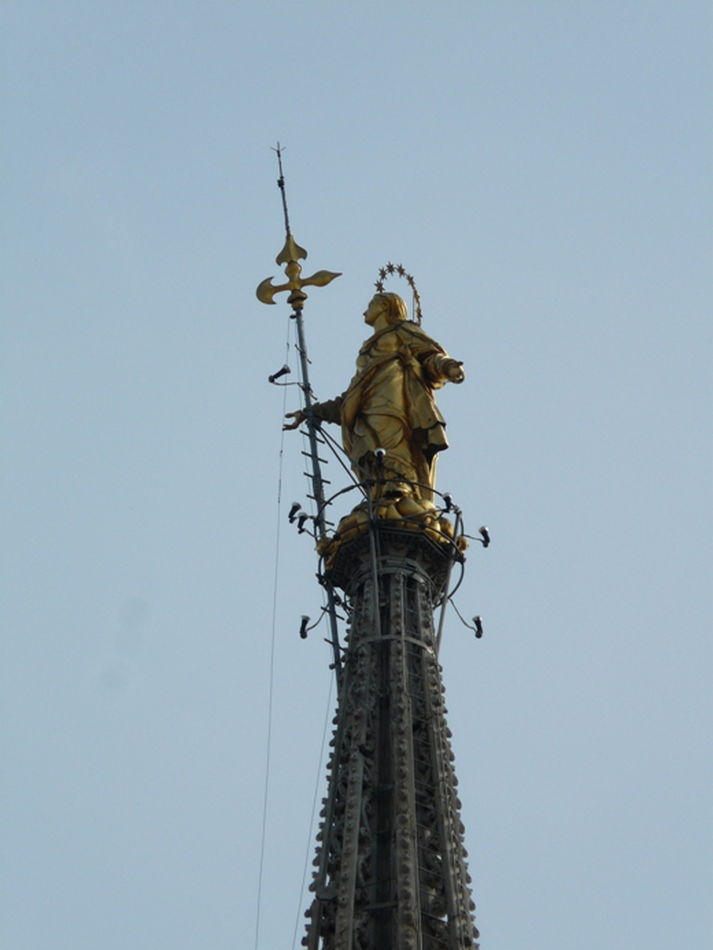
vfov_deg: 3.9
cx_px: 356
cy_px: 475
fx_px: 13837
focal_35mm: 504
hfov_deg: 3.0
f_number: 8
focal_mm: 82.8
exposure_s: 1/400
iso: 100
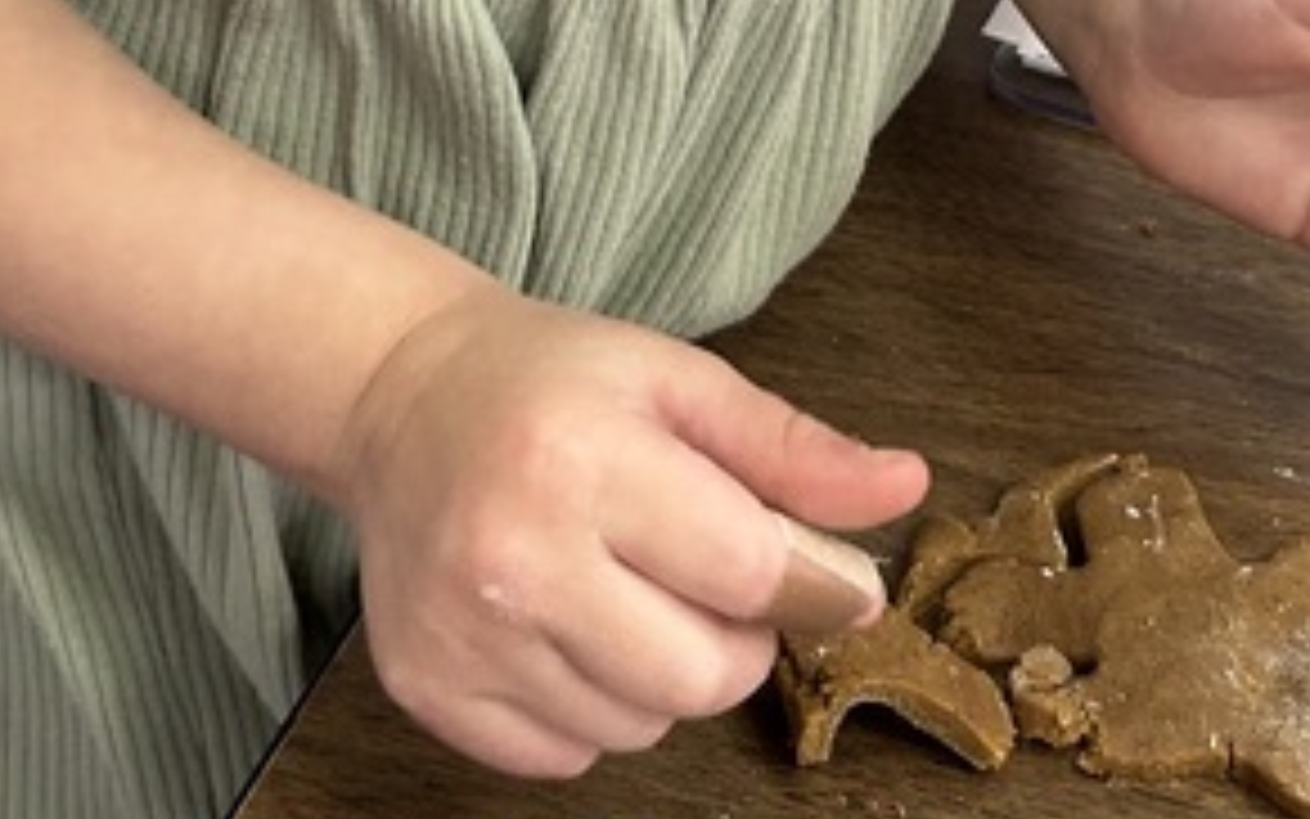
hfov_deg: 21.3
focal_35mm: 97
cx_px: 954
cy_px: -342
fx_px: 3464
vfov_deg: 12.9
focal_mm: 5.7
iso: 125
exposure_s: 1/60
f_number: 1.5
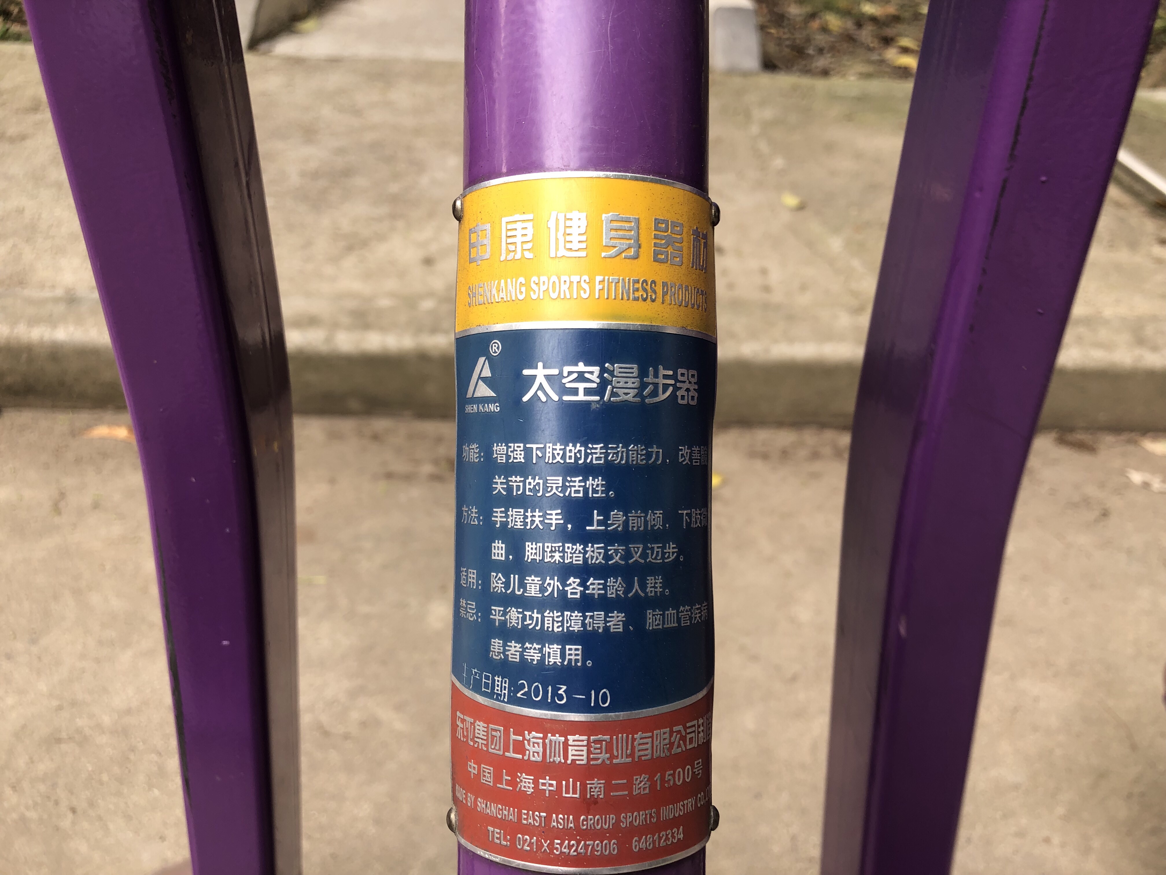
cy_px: 438
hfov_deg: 63.4
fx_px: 943
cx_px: 583
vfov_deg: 49.7
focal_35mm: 28
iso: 25
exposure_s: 1/120
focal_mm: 4
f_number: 1.8
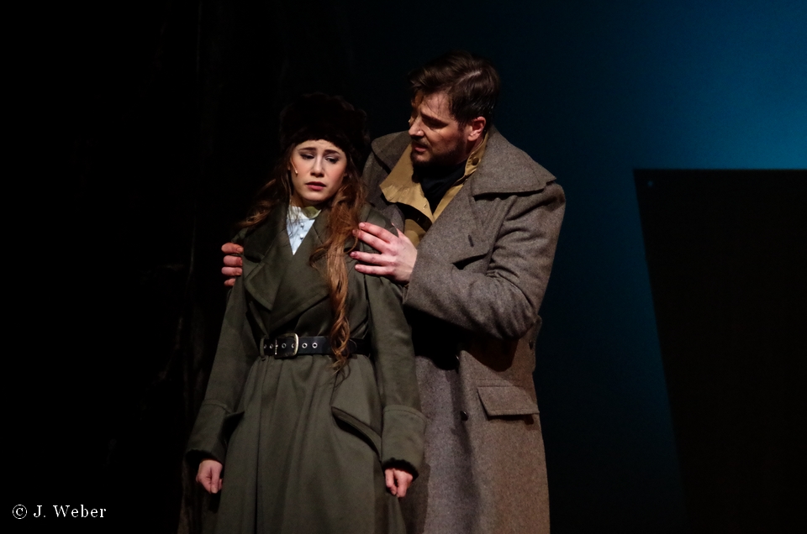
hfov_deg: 10.0
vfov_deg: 6.6
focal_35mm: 207
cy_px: 267
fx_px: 4631
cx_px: 404
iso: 6400
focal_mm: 137.5
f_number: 4.5
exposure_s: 1/125
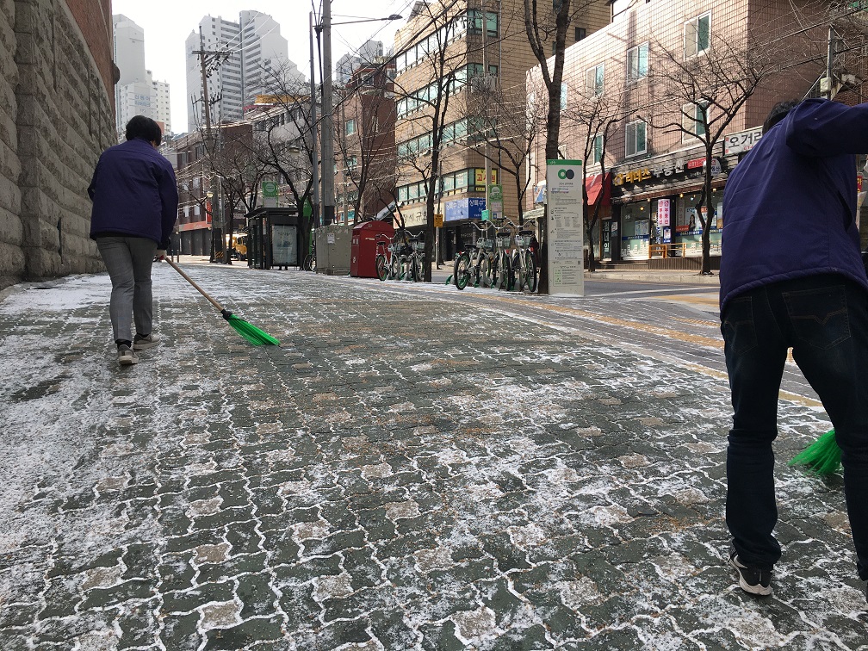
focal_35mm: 29
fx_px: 727
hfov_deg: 61.7
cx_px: 434
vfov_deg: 48.2
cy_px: 326
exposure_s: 1/646
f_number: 2.2
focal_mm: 4.15
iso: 25
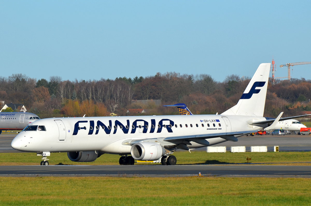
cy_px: 103
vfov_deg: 3.3
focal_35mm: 420
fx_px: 3620
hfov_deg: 4.9
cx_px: 156
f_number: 8
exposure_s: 1/1000
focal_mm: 280
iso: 160
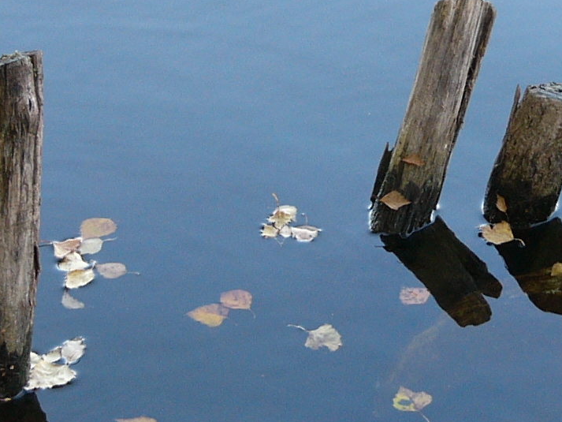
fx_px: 3280
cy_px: 149
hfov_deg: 9.8
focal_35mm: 202
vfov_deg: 7.4
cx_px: 428
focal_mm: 11.9
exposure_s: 1/60
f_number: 2.8
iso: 100
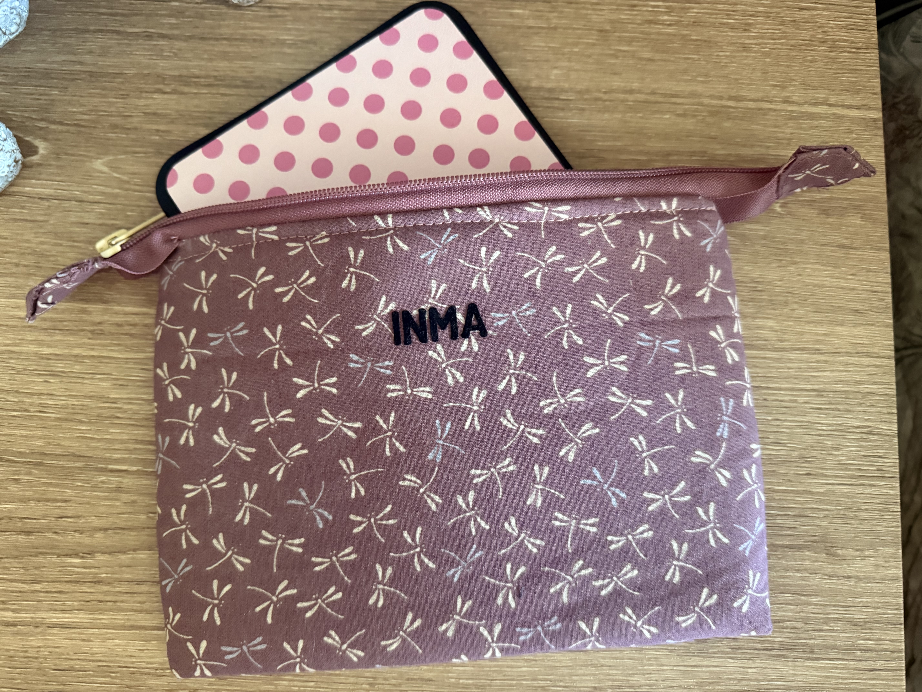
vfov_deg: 56.8
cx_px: 461
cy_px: 346
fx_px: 639
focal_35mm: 24
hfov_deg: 71.6
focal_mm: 6.76
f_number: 1.78
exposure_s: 1/46
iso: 800
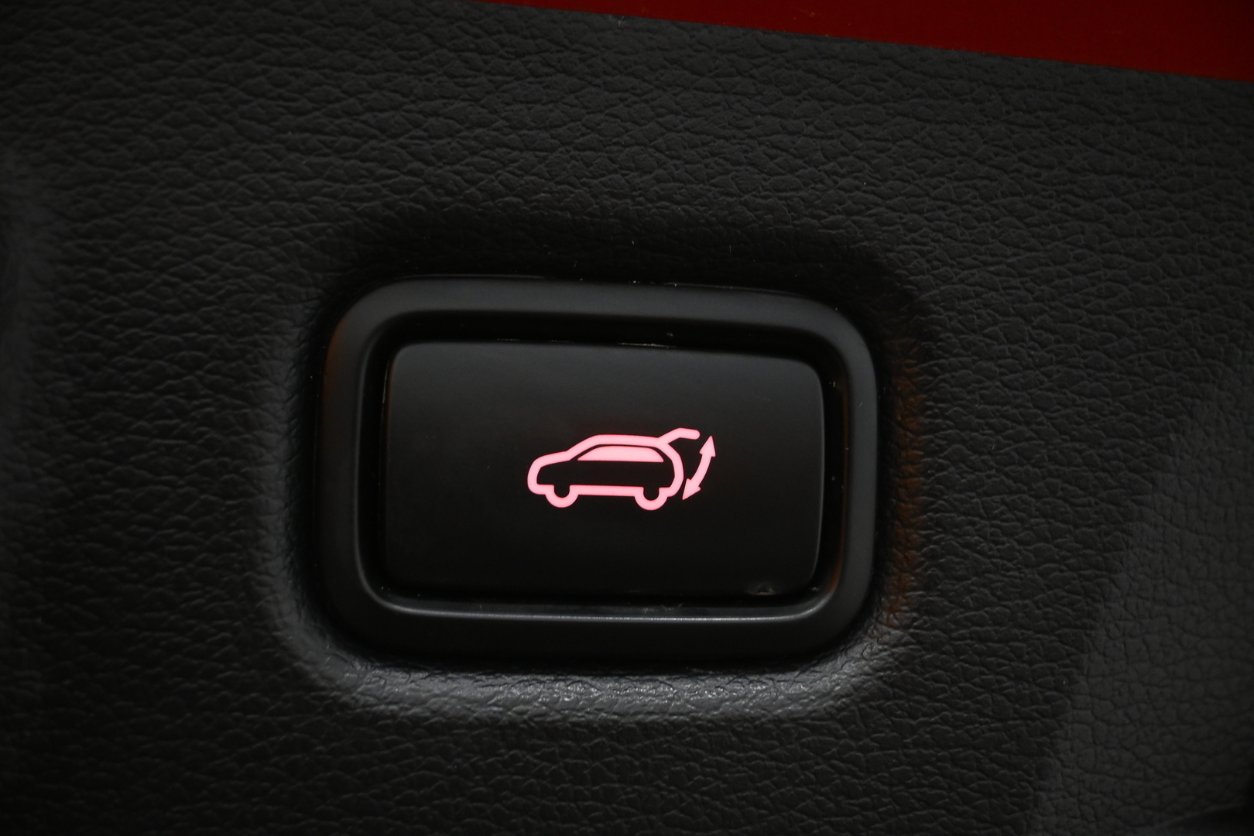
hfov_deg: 40.0
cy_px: 418
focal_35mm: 50
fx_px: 1724
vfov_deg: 27.3
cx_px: 627
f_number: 5
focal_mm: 33
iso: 1800
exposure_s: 1/50
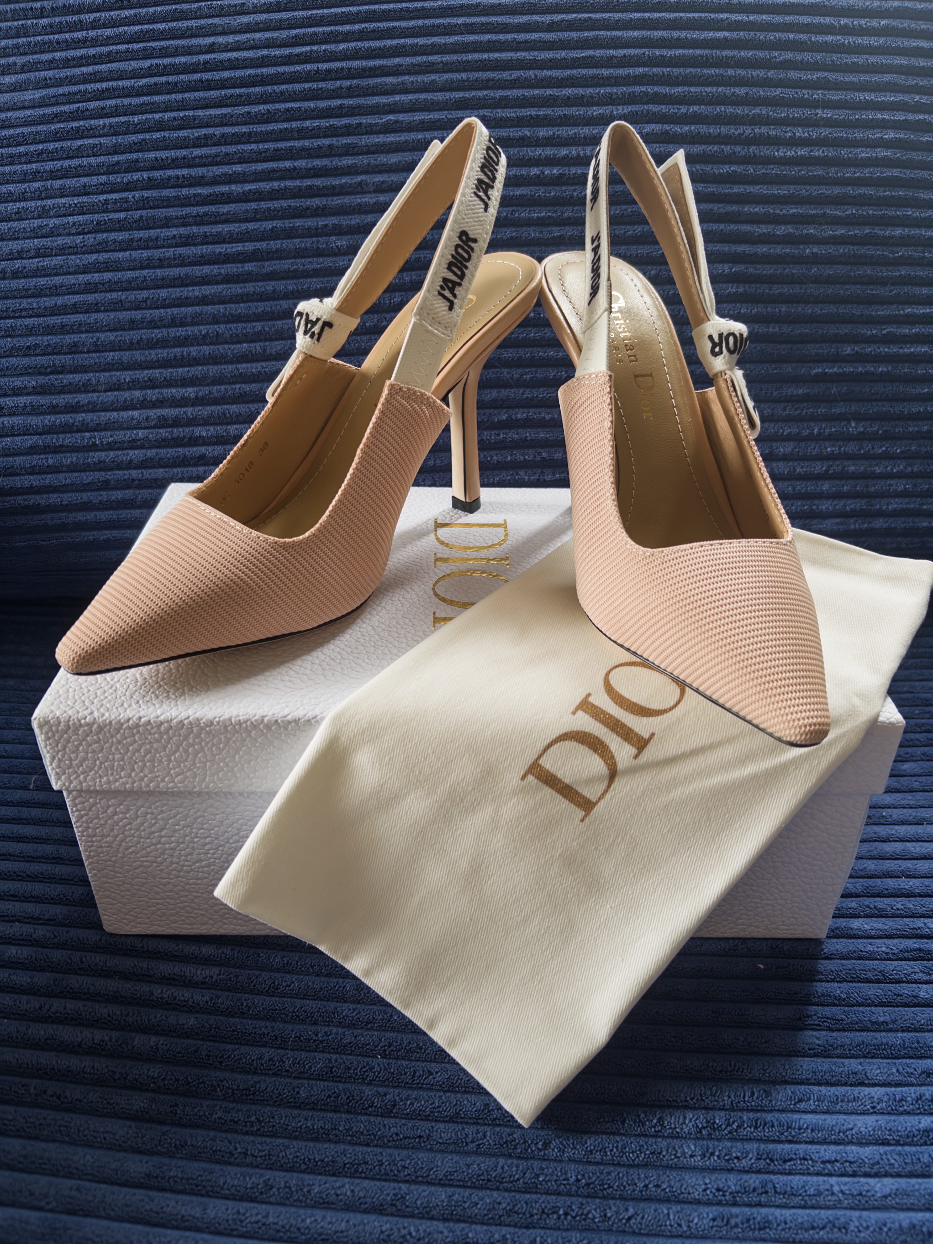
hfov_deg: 53.1
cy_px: 622
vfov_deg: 67.3
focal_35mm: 26
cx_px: 466
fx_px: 934
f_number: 1.6
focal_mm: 5.96
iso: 50
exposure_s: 1/80
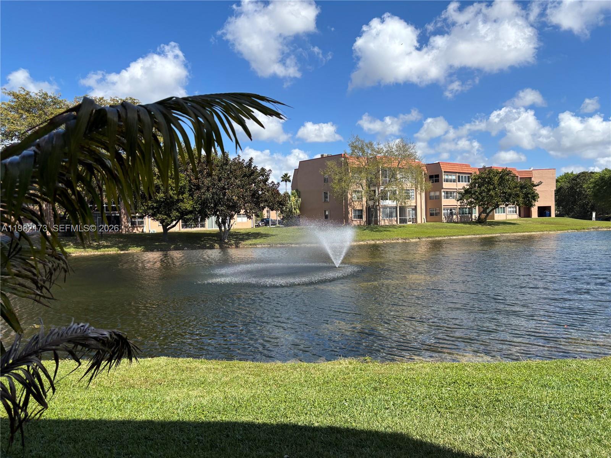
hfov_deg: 67.3
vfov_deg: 53.1
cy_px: 229
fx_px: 459
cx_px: 306
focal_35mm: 26
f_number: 1.6
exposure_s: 1/2857
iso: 50
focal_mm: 5.96
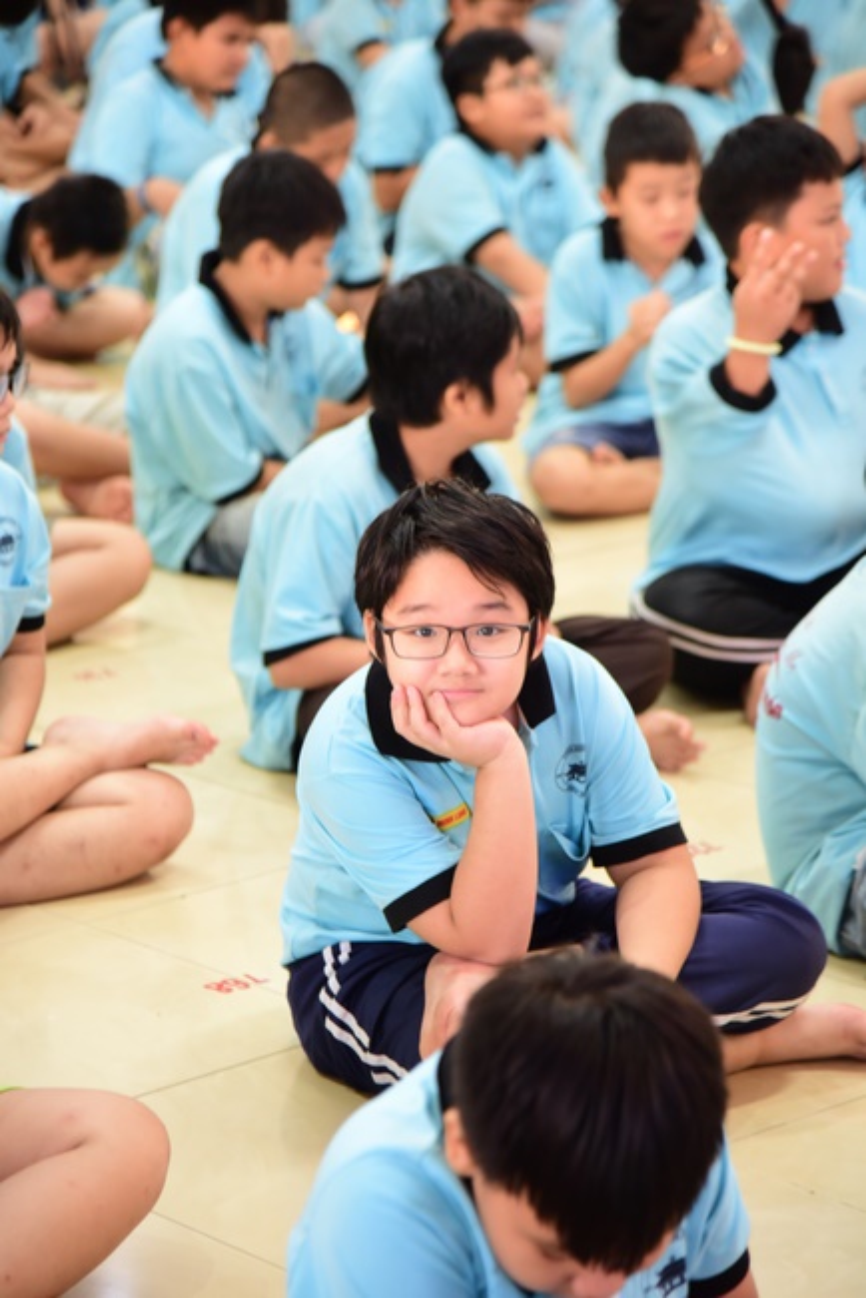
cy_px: 649
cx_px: 433
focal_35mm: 112
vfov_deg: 18.3
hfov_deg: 12.2
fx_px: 4037
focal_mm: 112
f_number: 4
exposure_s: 1/40
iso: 2000
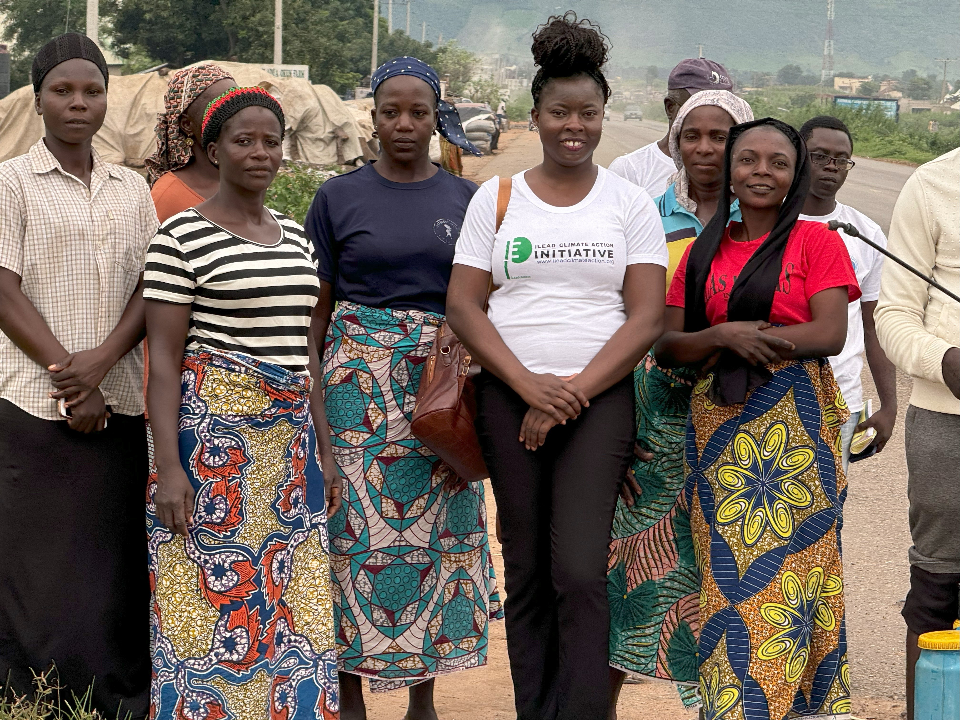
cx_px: 480
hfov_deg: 16.4
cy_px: 360
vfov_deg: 12.3
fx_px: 3328
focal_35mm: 120
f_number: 2.8
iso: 50
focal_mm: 15.66
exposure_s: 1/132
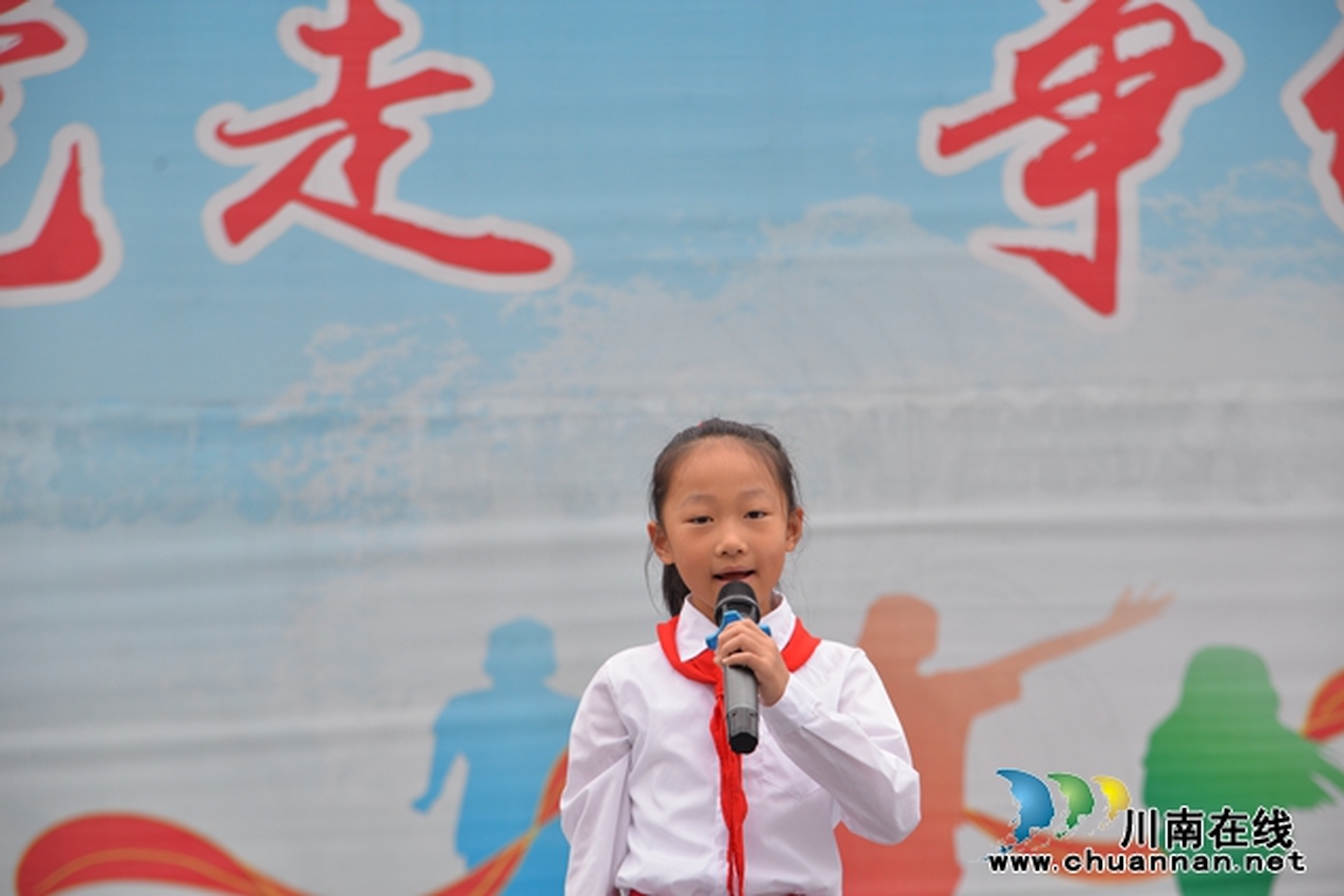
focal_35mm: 120
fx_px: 4481
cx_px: 672
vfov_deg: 11.4
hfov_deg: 17.1
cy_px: 448
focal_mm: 120
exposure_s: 1/125
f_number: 5.6
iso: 400
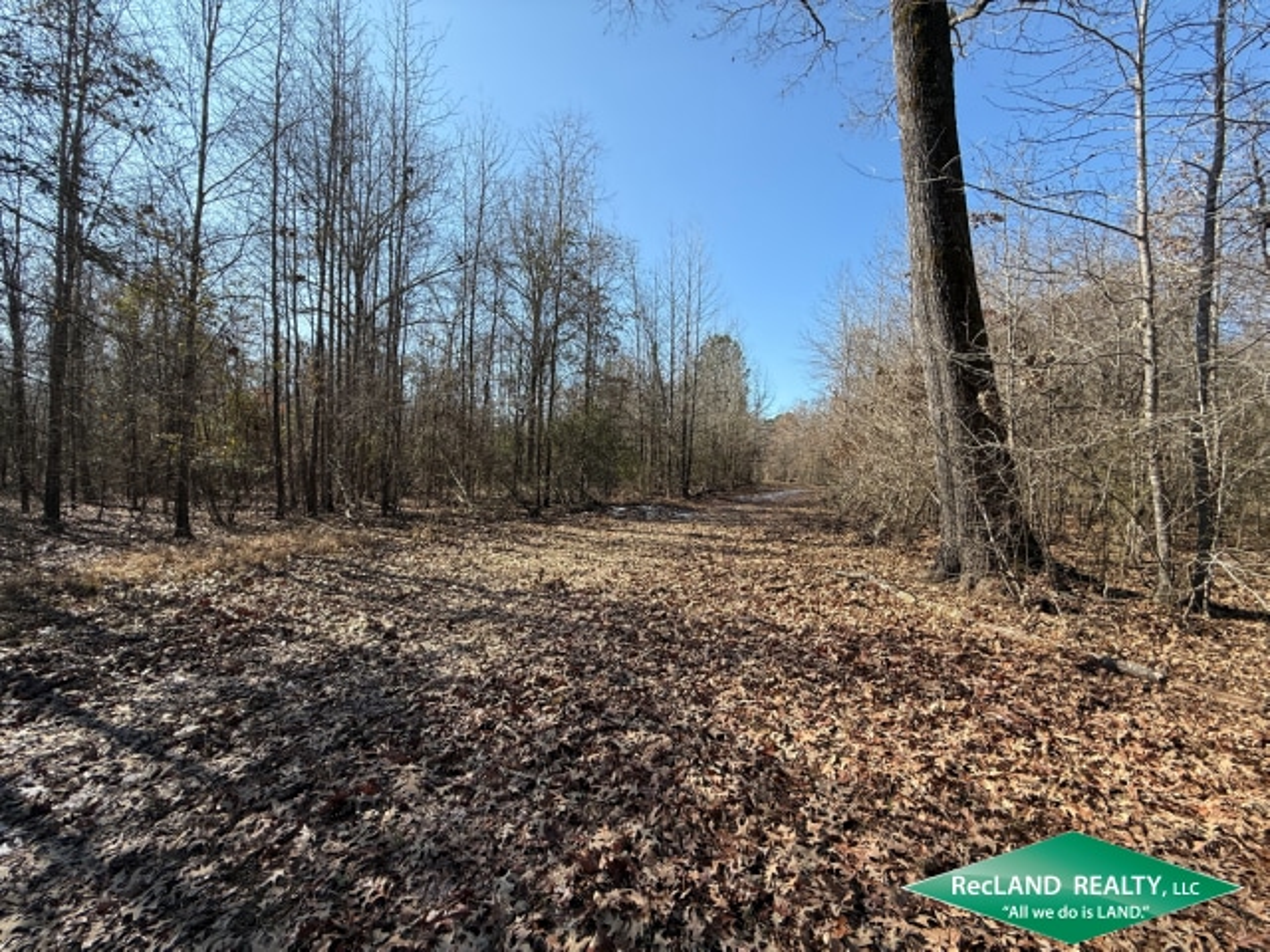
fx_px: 514
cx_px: 635
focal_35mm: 14
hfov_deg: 102.1
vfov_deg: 85.7
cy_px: 476
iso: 50
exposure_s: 1/770
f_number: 2.2
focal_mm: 2.22
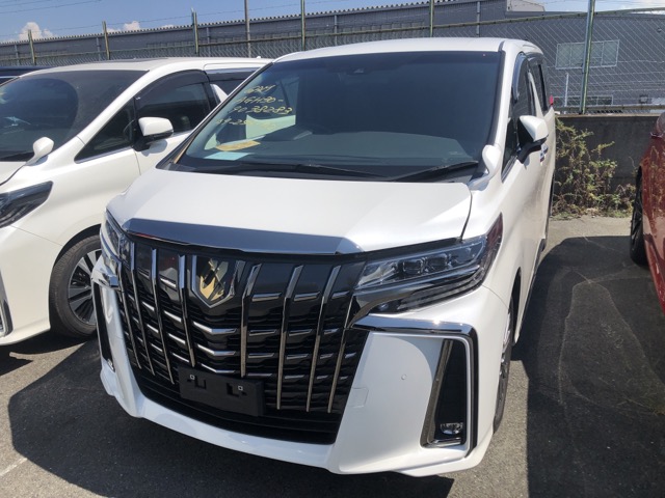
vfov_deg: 49.7
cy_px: 249
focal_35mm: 28
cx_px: 332
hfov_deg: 63.4
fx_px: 538
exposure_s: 1/2825
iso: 25
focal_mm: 3.99
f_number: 1.8
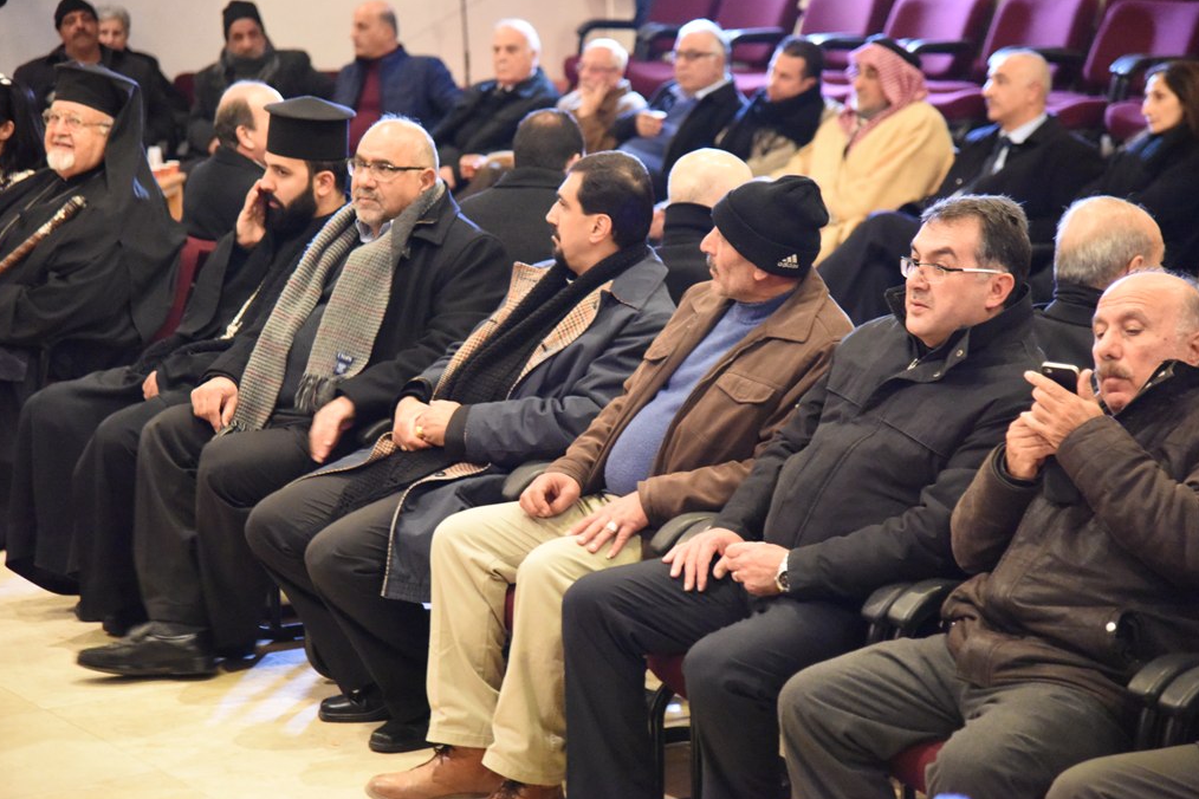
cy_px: 400
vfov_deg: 13.8
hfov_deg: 20.6
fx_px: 3297
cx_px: 596
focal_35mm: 99
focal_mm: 98
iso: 12800
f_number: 4
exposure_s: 1/40
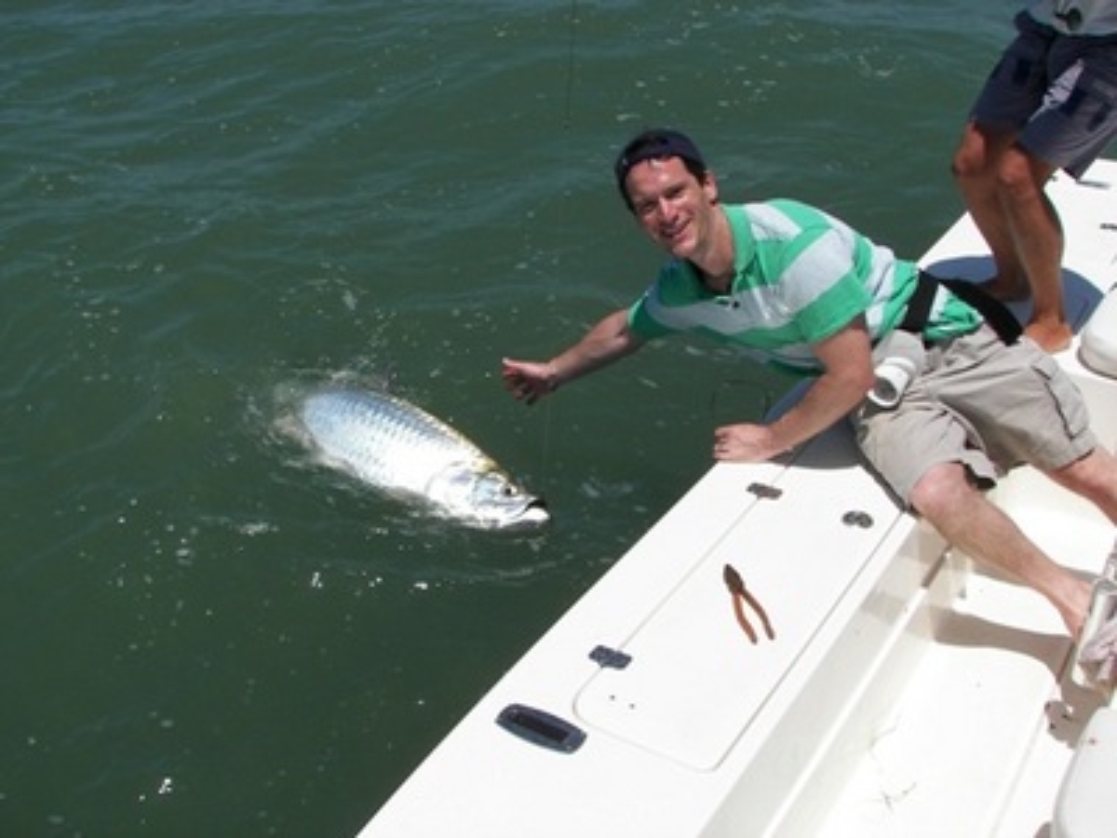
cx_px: 558
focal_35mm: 36
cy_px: 419
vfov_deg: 39.7
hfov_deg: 51.4
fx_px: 1162
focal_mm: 6
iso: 50
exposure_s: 1/640
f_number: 5.6
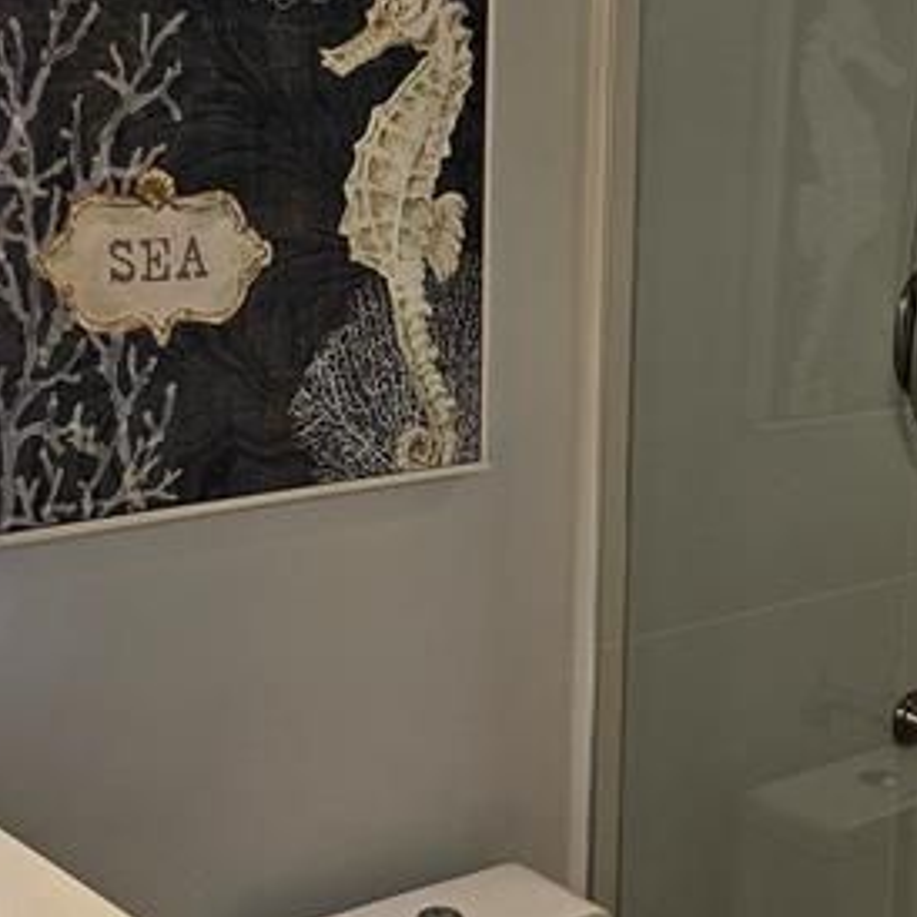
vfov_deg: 27.7
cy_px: 455
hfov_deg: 27.7
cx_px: 532
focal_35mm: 62
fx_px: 1858
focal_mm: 5
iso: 50
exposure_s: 1/120
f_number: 1.8
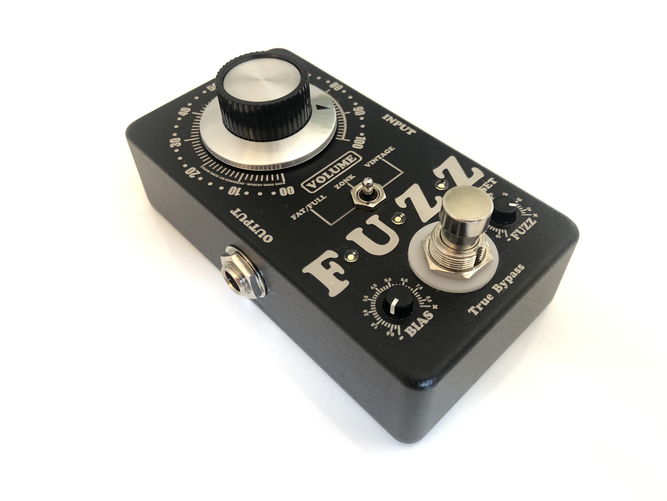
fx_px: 540
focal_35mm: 28
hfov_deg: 63.4
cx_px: 334
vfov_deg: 49.7
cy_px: 250
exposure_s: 1/17
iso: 64
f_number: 1.8
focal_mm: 4
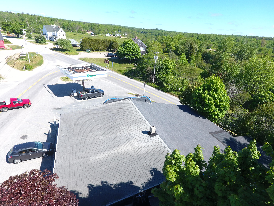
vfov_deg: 66.0
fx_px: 158
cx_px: 137
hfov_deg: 81.7
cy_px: 103
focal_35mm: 20
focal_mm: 3.61
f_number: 2.8
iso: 100
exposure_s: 1/400
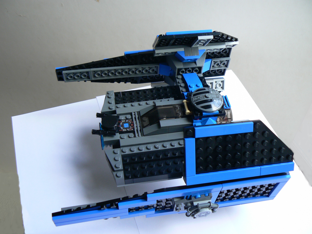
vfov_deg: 39.7
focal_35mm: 36
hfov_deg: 51.4
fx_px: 324
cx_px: 156
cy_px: 117
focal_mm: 6
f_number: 2.8
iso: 80
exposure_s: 1/40
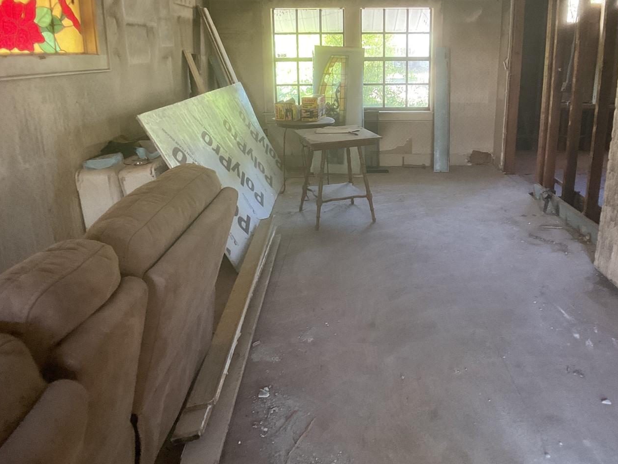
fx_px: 661
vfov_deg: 38.4
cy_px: 170
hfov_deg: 49.9
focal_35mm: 37
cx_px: 362
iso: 250
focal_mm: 3
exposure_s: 1/60
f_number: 1.8
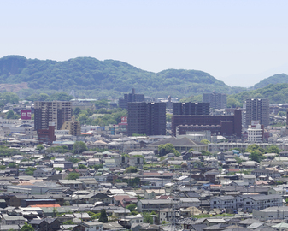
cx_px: 258
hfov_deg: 6.0
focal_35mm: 323
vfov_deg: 4.8
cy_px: 134
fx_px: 2754
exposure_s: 1/500
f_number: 10
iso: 200
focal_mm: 121
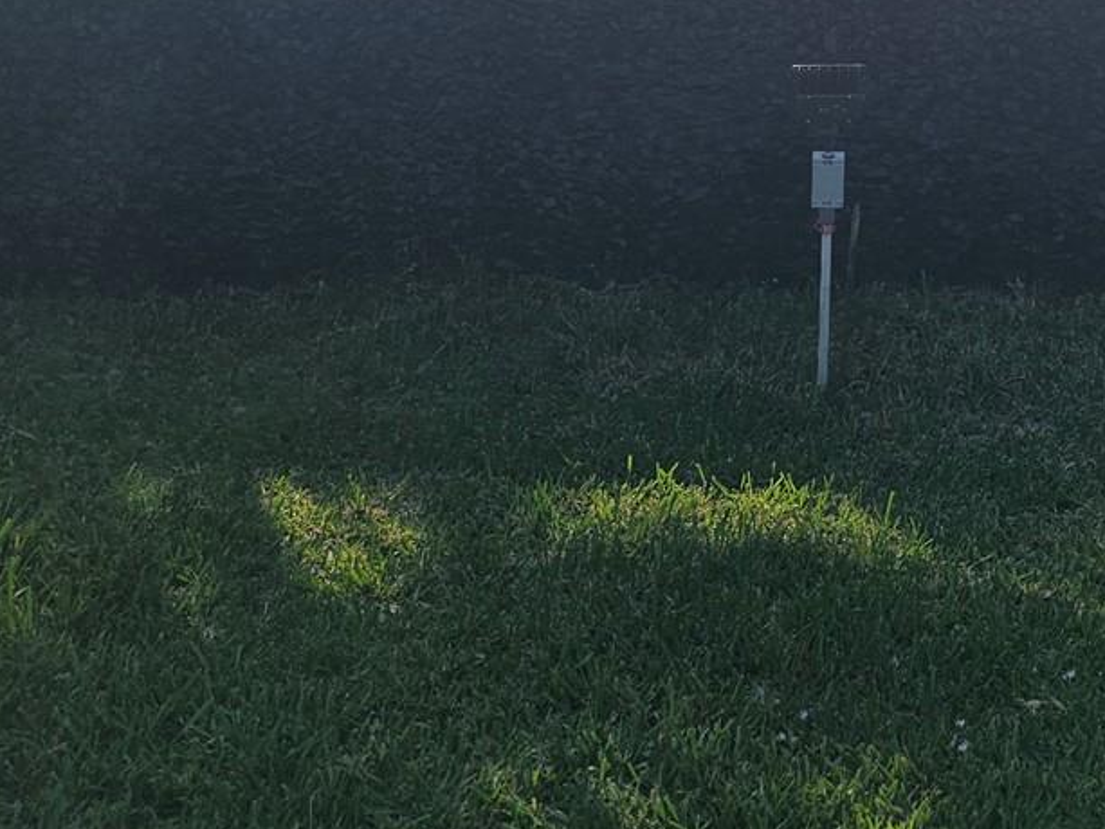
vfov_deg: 22.6
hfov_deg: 30.9
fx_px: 1916
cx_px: 966
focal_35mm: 60
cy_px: -151
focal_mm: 6.3
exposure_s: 1/1628
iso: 12
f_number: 1.7
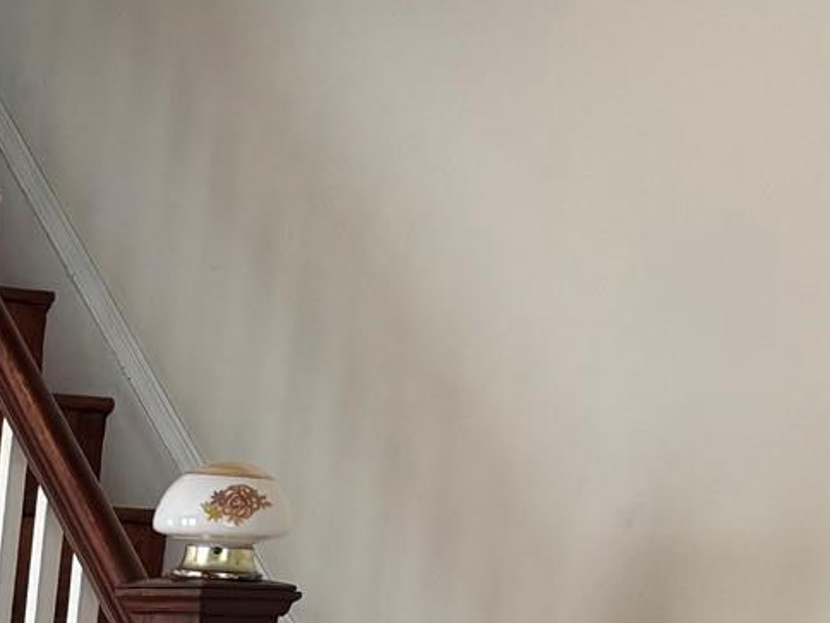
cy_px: 1078
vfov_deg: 12.4
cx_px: -708
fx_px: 2638
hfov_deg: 15.2
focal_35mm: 110
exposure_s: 1/121
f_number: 1.6
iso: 100
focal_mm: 5.96
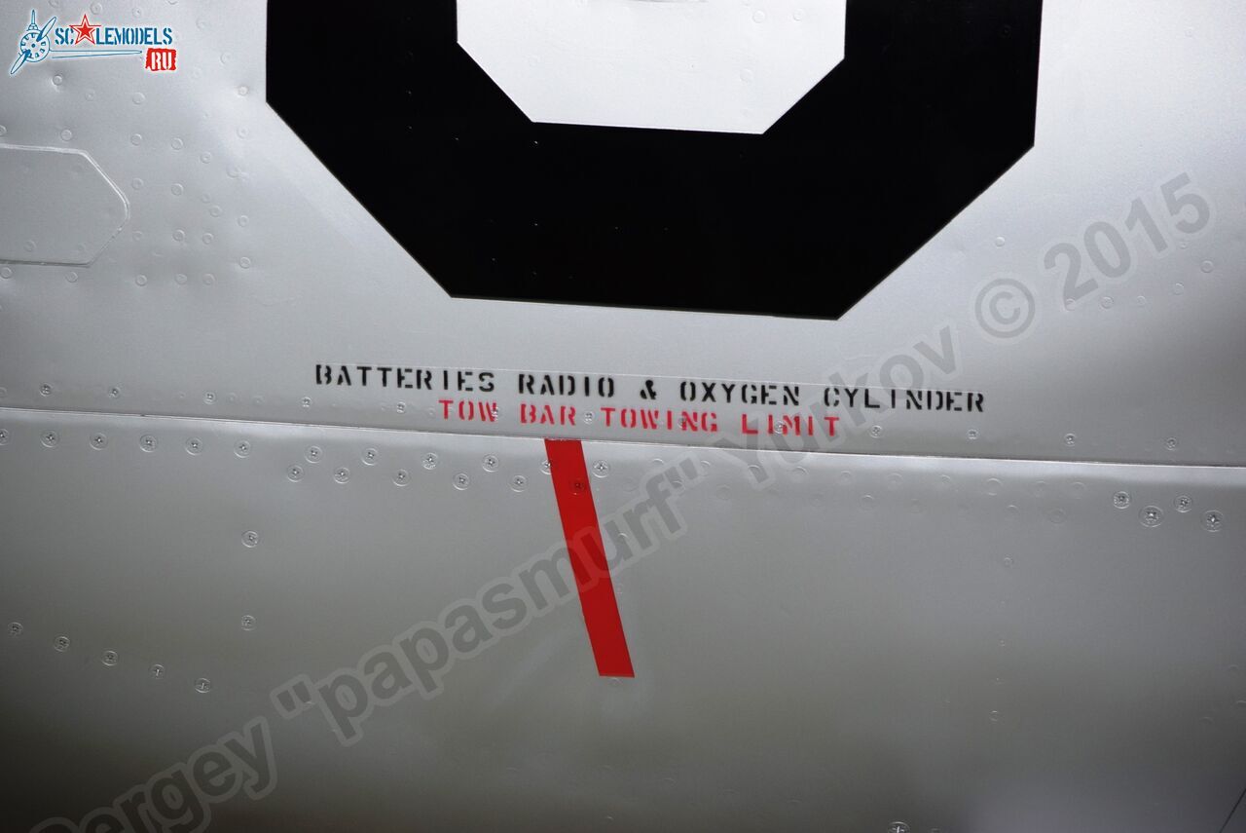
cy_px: 416
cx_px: 623
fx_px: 8051
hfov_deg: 8.8
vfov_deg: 5.9
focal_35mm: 232
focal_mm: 155
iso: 400
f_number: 5
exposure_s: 1/40
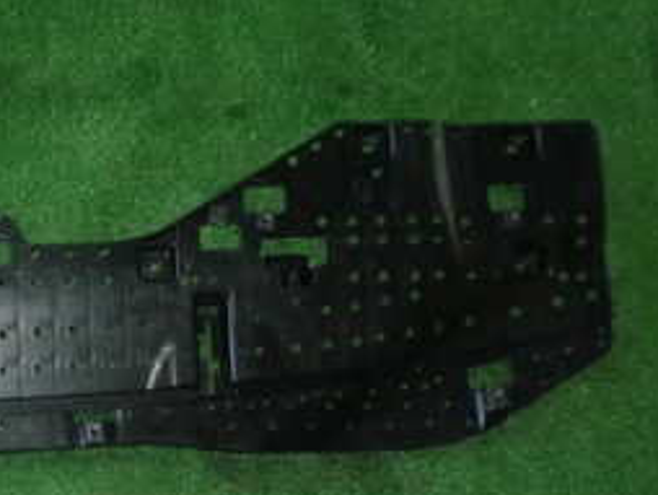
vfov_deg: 17.4
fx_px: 1617
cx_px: -104
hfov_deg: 21.6
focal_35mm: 85
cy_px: 329
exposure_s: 1/40
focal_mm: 6.37
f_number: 7.1
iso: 800
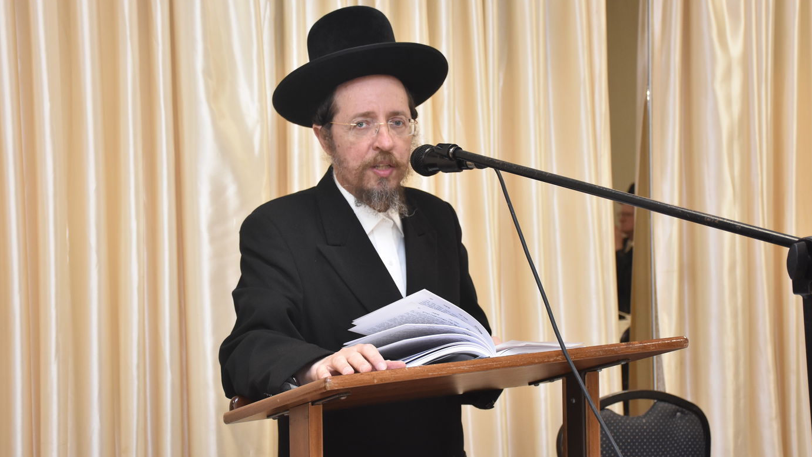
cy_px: 206
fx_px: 1443
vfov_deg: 18.0
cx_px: 412
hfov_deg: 31.4
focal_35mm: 67
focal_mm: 42
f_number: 6.3
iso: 1250
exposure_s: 1/125
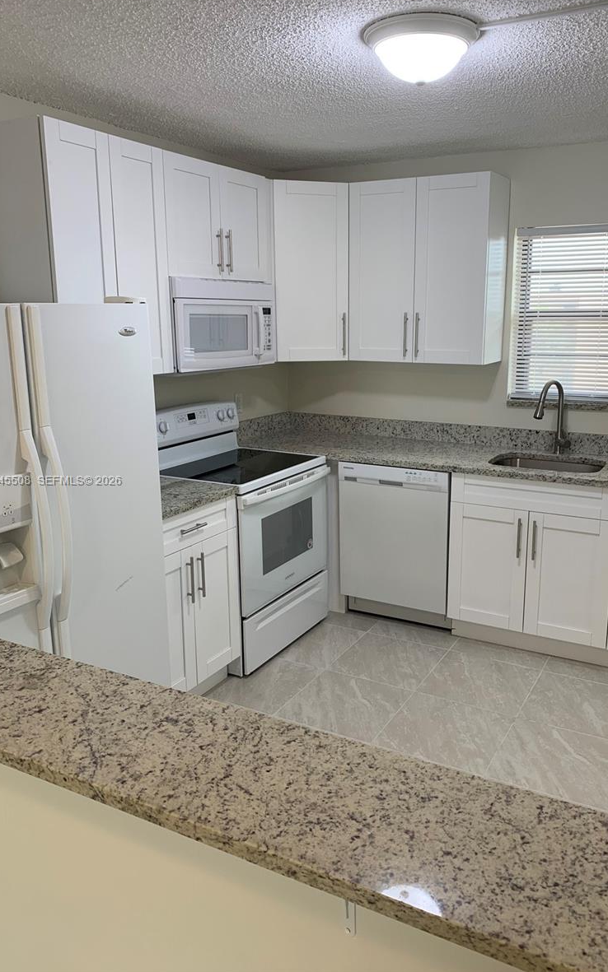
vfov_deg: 66.5
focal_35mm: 28
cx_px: 339
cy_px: 481
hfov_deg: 44.5
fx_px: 742
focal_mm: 4.25
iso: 50
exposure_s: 1/60
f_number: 1.8
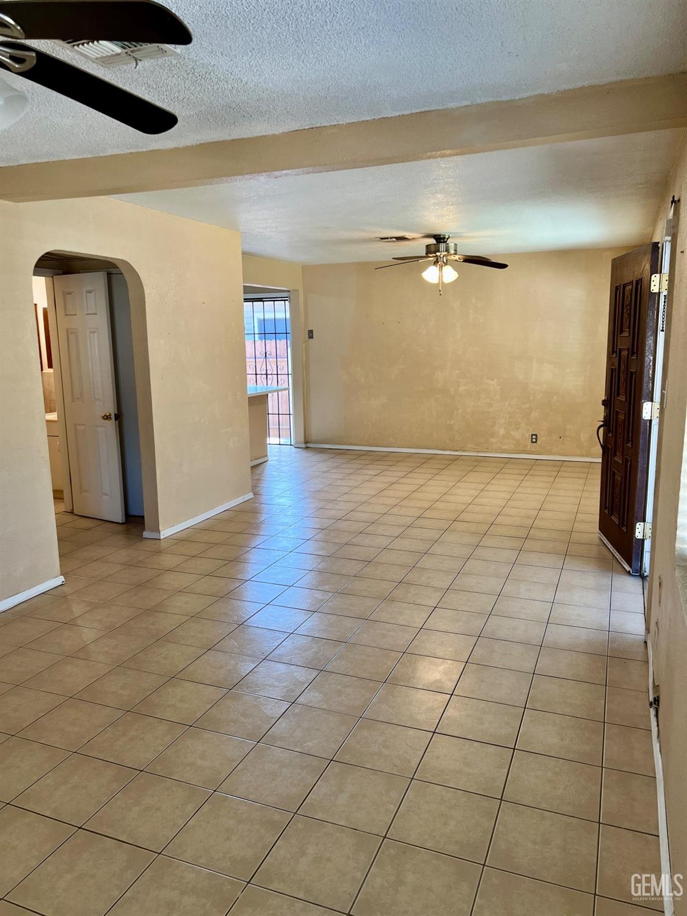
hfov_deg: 53.1
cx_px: 344
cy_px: 458
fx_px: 688
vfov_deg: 67.3
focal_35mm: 26
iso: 125
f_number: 1.5
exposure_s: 1/120
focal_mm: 5.7
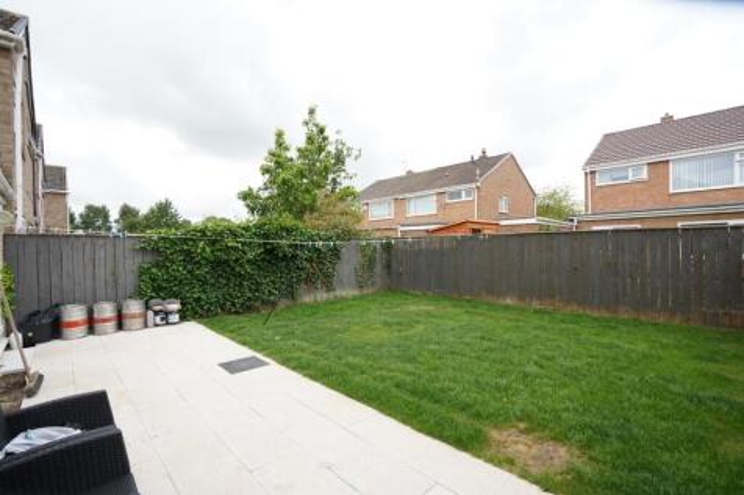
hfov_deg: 96.8
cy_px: 248
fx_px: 331
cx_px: 372
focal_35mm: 16
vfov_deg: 73.7
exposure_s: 1/250
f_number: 8
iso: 400
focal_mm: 16
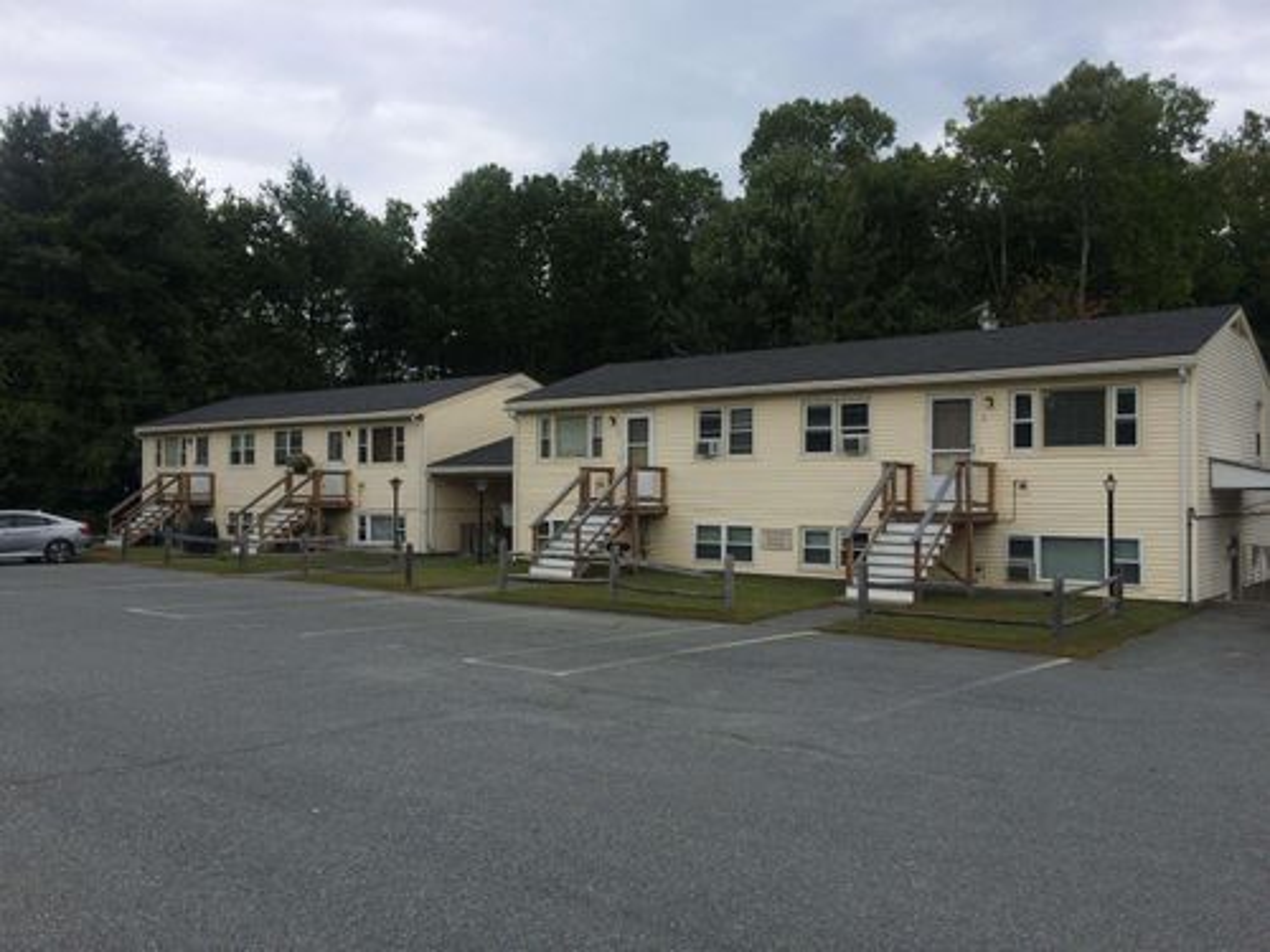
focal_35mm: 29
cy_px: 476
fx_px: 1064
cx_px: 635
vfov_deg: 48.2
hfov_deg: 61.7
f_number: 2.2
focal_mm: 4.15
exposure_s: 1/1208
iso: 32
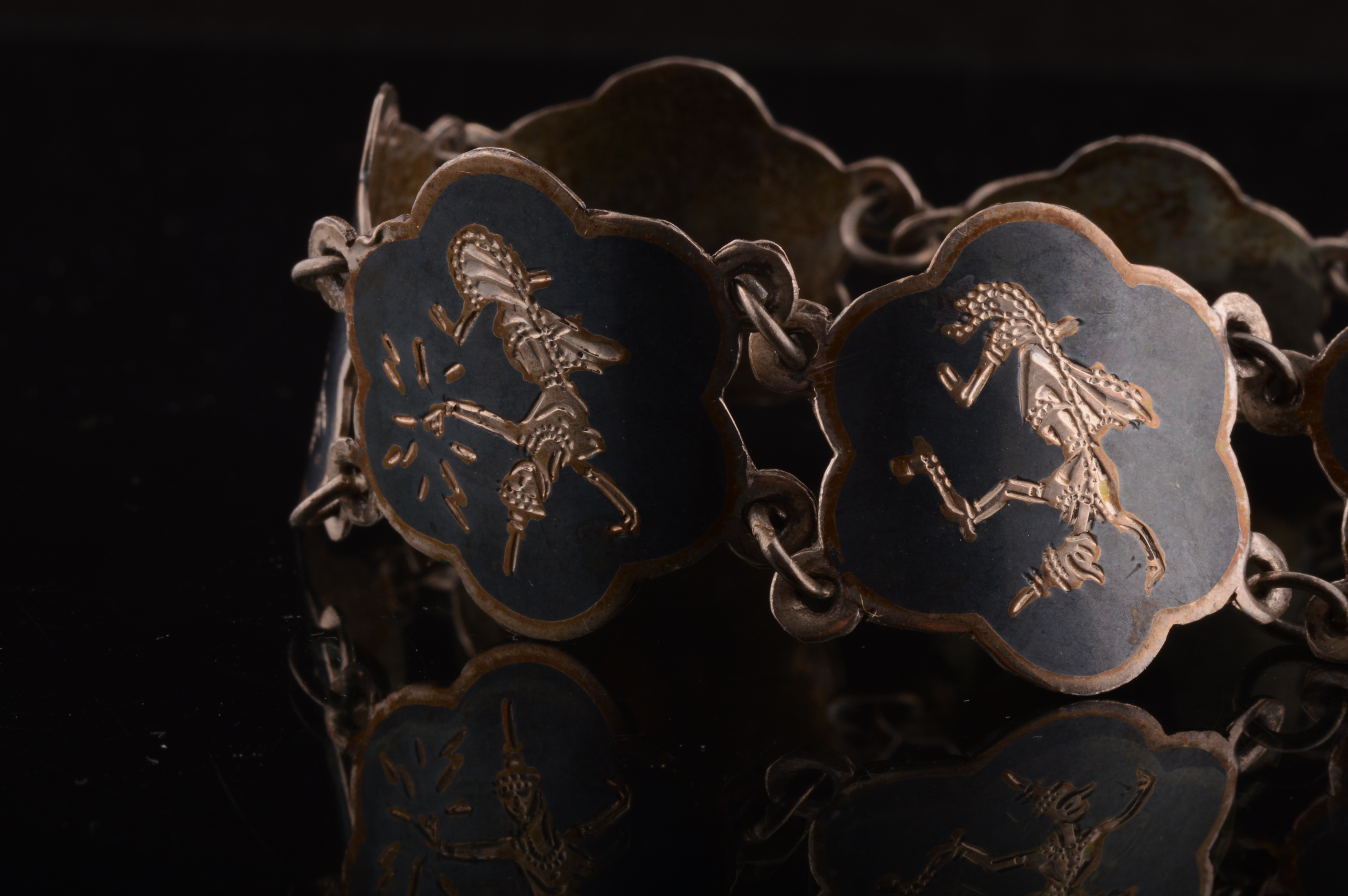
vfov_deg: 12.7
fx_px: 4040
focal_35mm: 108
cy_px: 369
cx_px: 777
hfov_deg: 18.9
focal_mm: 60
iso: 100
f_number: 22
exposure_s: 1/200
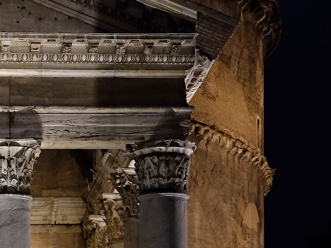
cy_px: 69
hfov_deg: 11.4
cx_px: -65
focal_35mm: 170
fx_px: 1626
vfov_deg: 8.7
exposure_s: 1/60
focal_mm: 35
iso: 2000
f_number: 2
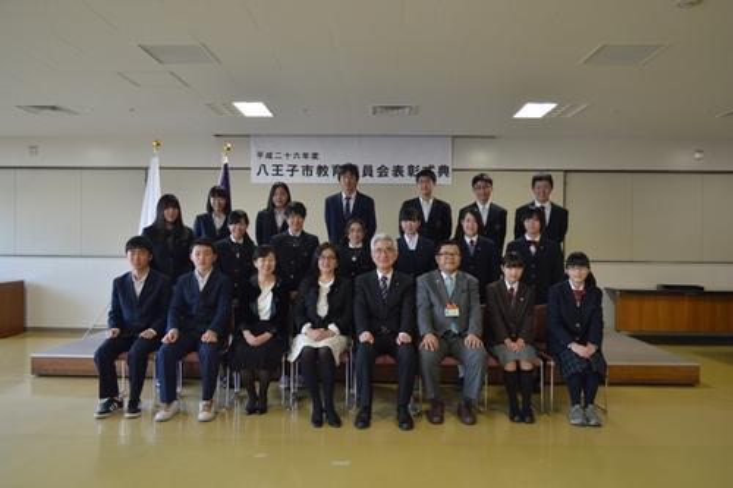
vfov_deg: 47.9
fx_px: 550
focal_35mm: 27
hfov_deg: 67.4
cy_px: 244
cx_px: 366
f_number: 4
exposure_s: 1/60
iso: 200
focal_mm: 18
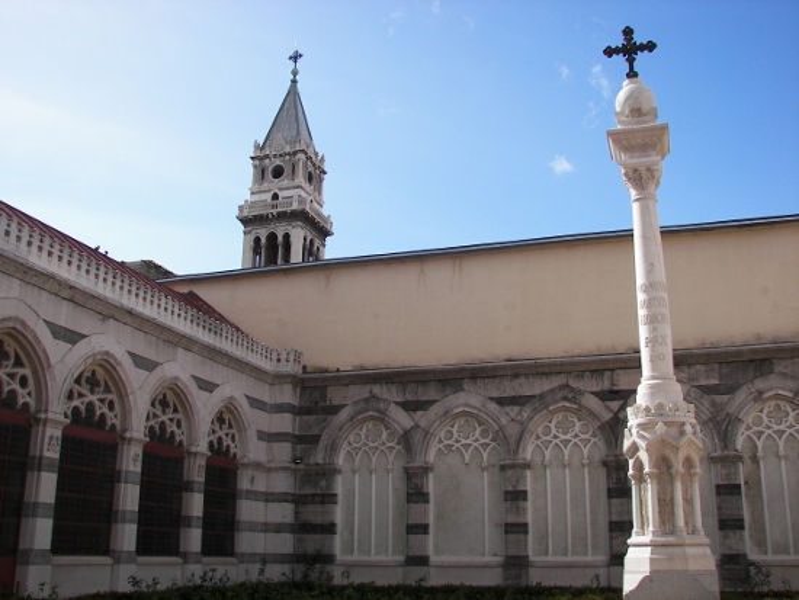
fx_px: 831
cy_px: 300
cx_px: 400
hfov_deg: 51.3
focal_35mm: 36
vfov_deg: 39.7
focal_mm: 6
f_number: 2.8
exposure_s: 1/640
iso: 50
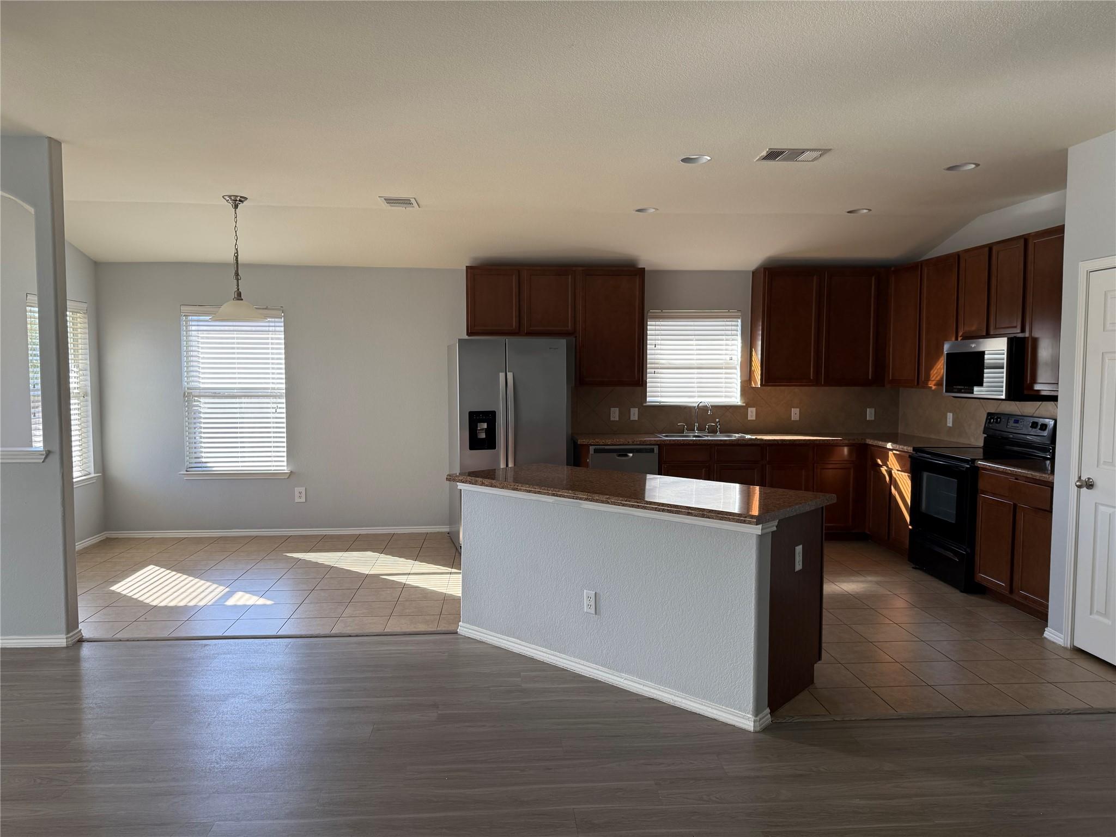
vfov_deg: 56.8
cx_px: 558
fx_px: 774
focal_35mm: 24
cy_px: 418
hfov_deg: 71.6
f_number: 1.78
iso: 125
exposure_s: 1/243
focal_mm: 6.76
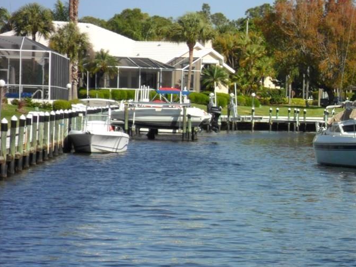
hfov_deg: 9.5
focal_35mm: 207
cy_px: 159
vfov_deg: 7.2
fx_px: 2129
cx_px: 272
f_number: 5.9
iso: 80
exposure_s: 1/350
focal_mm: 24.5
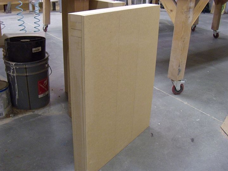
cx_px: 114
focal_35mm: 36
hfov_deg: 51.4
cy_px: 86
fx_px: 237
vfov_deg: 39.7
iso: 400
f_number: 3.6
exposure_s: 1/15
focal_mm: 6.4
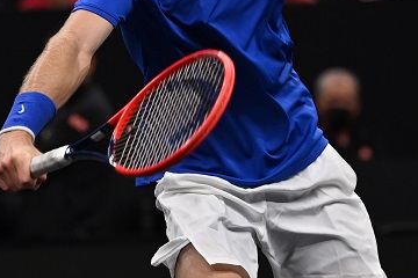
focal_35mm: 528
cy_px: -12
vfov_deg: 2.6
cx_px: 138
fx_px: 6130
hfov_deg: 3.9
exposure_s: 1/1600
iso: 2000
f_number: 4
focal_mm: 190
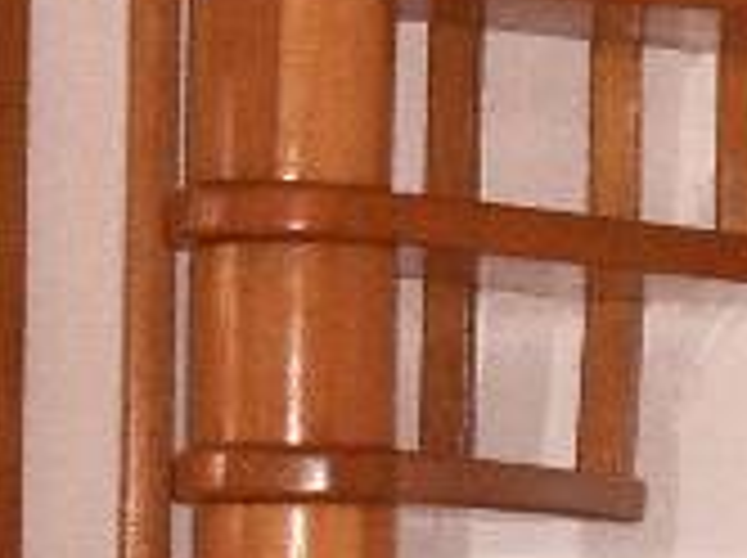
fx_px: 4654
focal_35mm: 216
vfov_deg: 6.8
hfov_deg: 9.1
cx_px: 68
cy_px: 868
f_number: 3.2
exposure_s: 1/45
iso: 200
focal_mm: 6.3
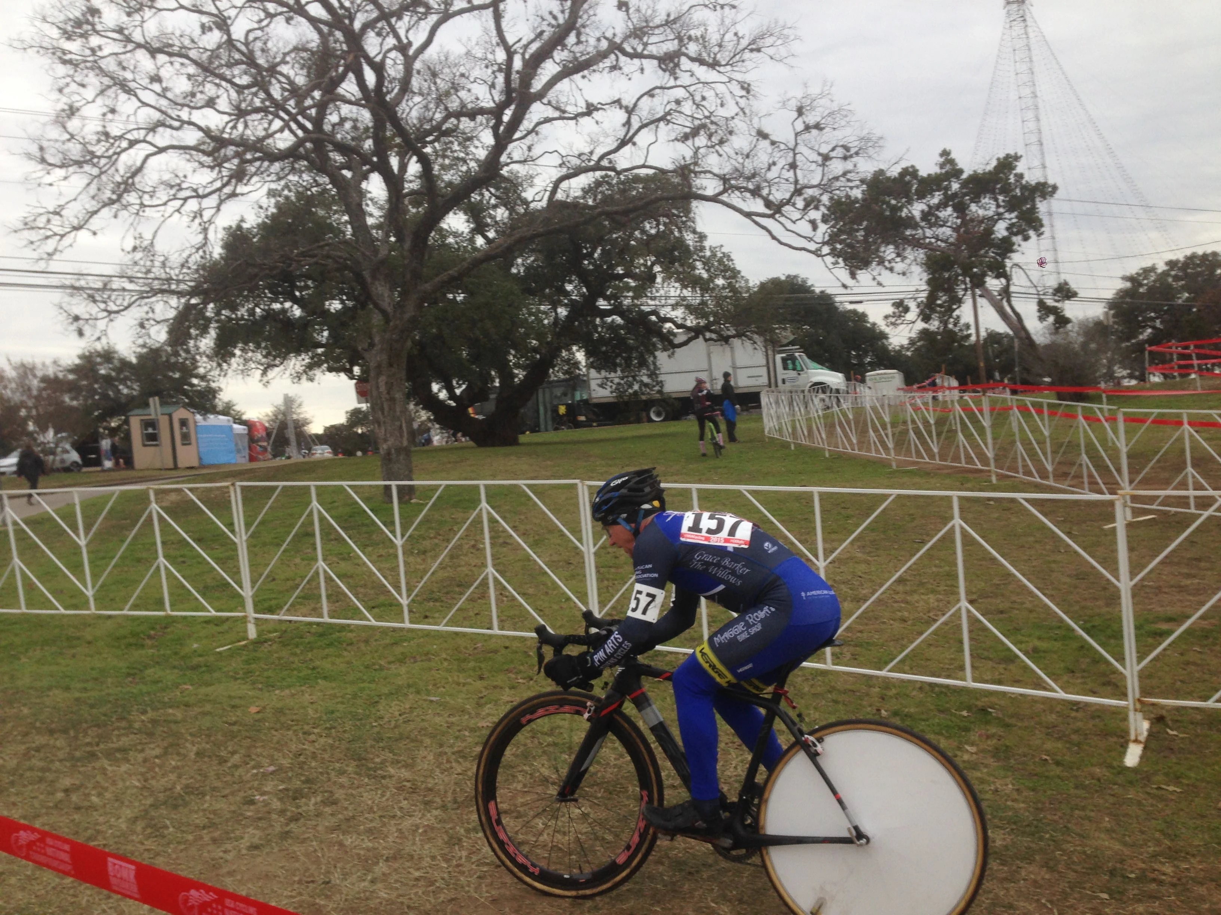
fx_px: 1164
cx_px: 610
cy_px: 458
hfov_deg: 55.4
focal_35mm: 33
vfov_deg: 42.9
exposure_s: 1/471
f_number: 2.4
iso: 50
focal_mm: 4.12
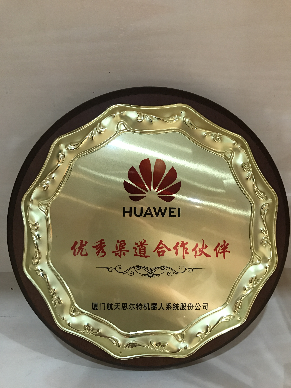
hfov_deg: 49.7
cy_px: 194
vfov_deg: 63.4
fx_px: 314
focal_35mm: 28
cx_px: 146
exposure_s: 1/17
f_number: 1.8
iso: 80
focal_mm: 3.99
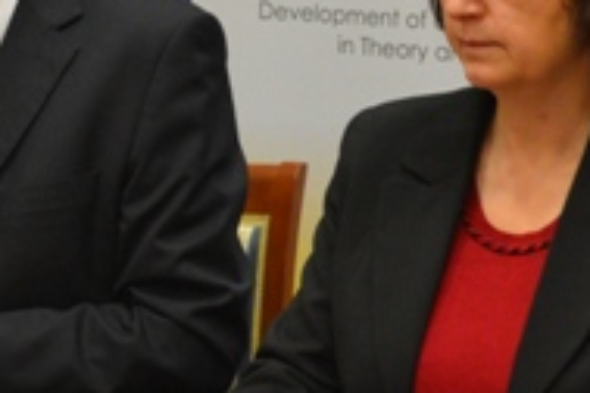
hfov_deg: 10.1
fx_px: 3327
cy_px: -101
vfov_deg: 6.7
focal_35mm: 203
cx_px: 78
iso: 1400
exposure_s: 1/60
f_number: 5.3
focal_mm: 40
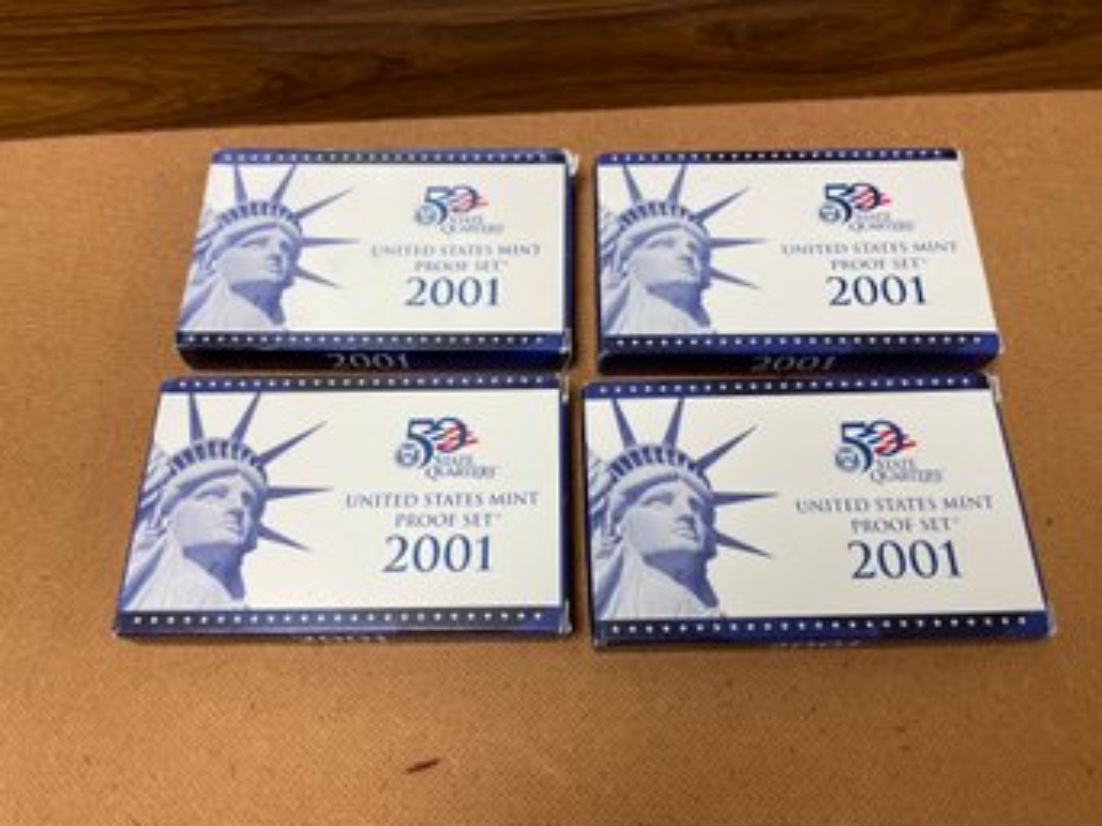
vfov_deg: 53.0
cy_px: 413
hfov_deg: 67.3
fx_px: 827
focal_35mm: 26
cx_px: 551
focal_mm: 4.2
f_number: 1.6
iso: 64
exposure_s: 1/60
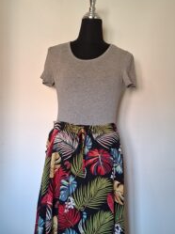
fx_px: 250
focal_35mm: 37
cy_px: 152
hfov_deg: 38.6
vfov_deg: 49.5
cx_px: 81
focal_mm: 5.54
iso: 200
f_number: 1.8
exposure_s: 1/50
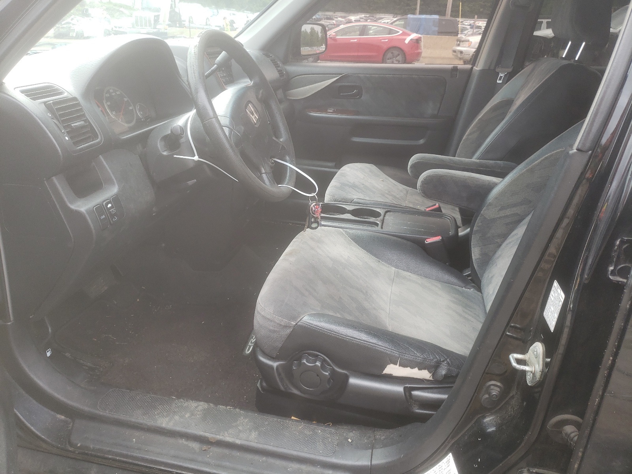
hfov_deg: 67.3
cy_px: 237
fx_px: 475
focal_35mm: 26
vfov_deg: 53.1
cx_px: 316
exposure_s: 1/222
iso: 50
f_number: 1.5
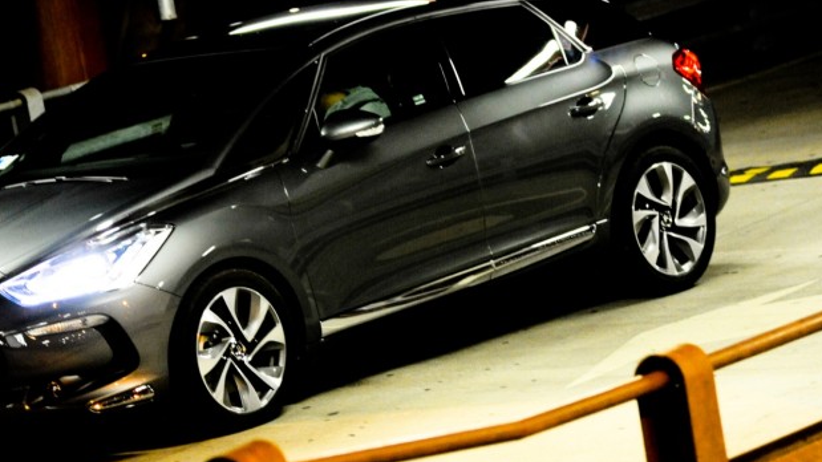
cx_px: 324
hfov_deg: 10.6
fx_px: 4424
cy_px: 164
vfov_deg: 6.0
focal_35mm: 203
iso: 3200
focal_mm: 120
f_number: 4
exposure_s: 1/40
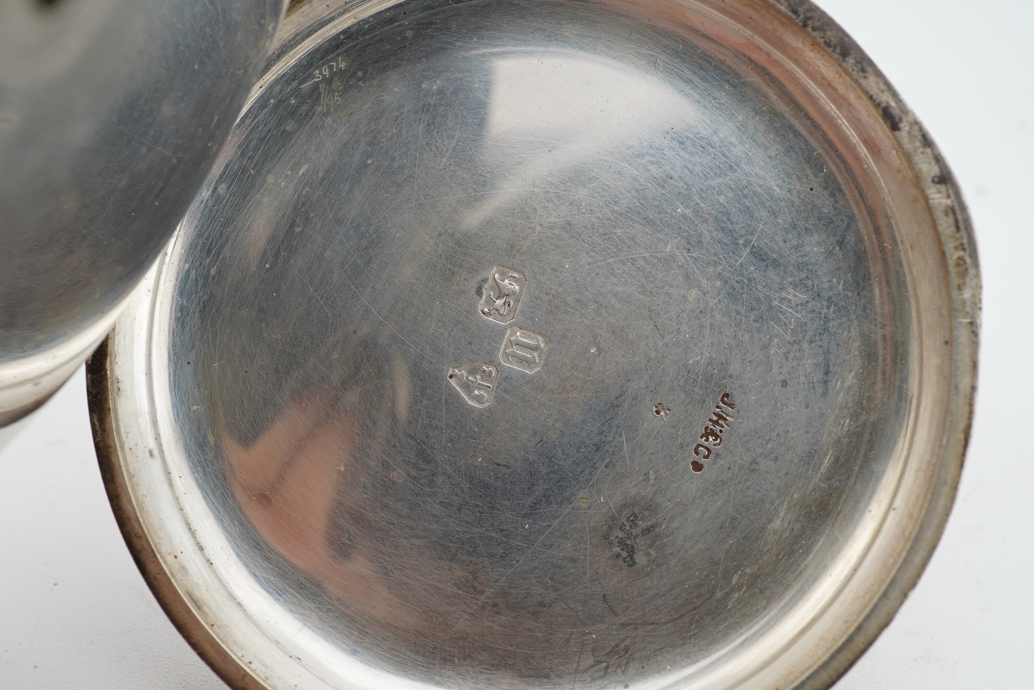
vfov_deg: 29.9
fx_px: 1292
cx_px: 517
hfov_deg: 43.6
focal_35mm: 45
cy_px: 345
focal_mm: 30
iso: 125
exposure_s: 1/60
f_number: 22
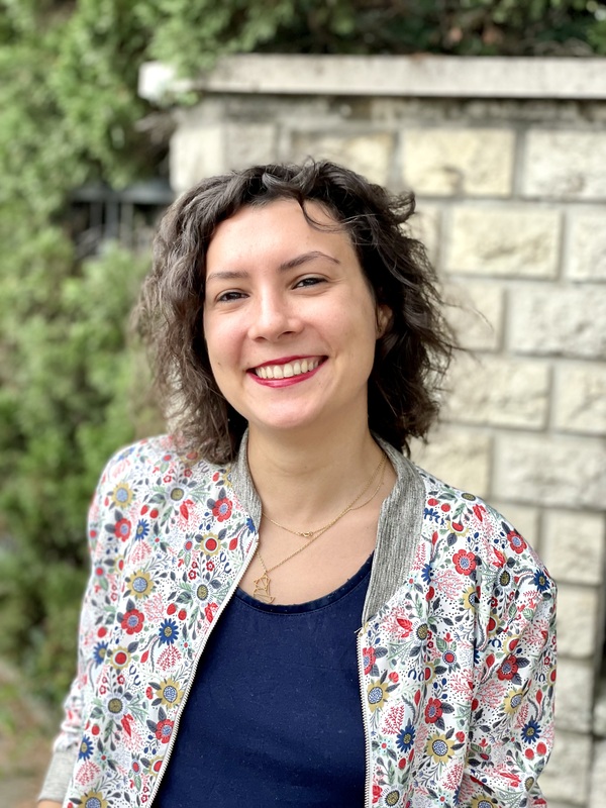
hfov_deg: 28.0
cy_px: 404
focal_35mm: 52
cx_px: 303
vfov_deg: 36.8
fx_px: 1214
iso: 32
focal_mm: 6
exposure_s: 1/122
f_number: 2
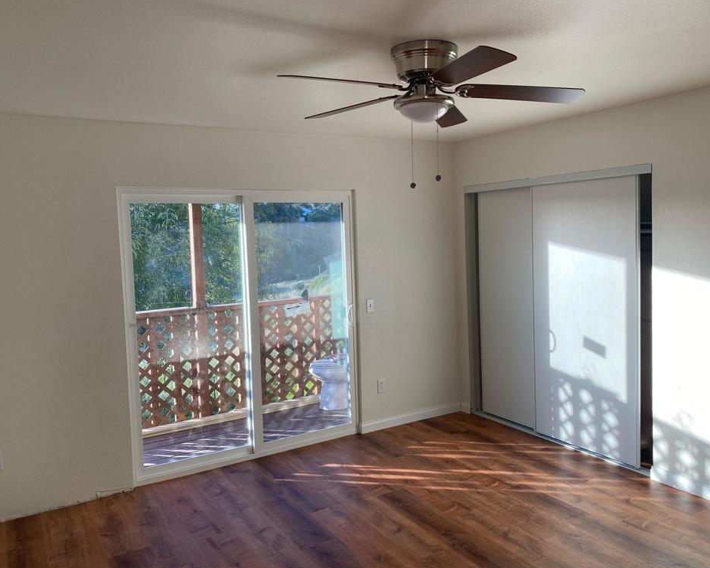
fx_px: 588
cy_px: 279
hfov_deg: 62.2
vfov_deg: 51.5
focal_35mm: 28
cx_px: 365
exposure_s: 1/122
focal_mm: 4.25
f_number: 1.8
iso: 50
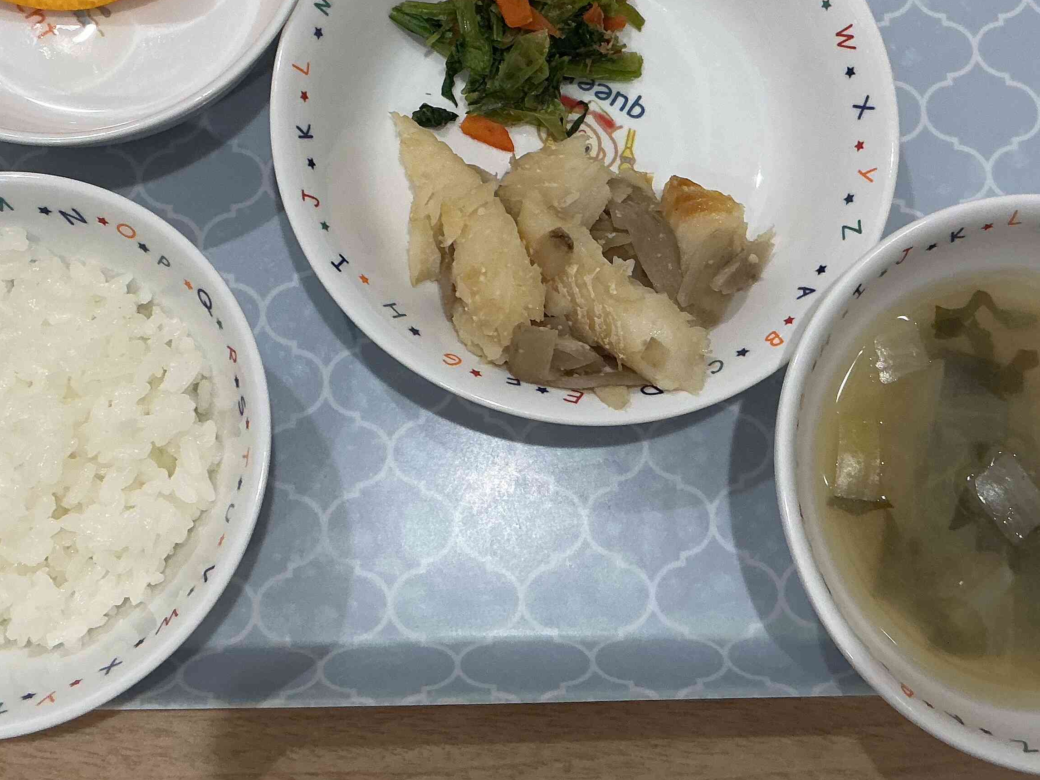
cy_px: 223
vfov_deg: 28.3
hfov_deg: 37.5
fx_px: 1532
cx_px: 536
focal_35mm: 51
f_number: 1.8
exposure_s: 1/60
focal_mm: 3
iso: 80
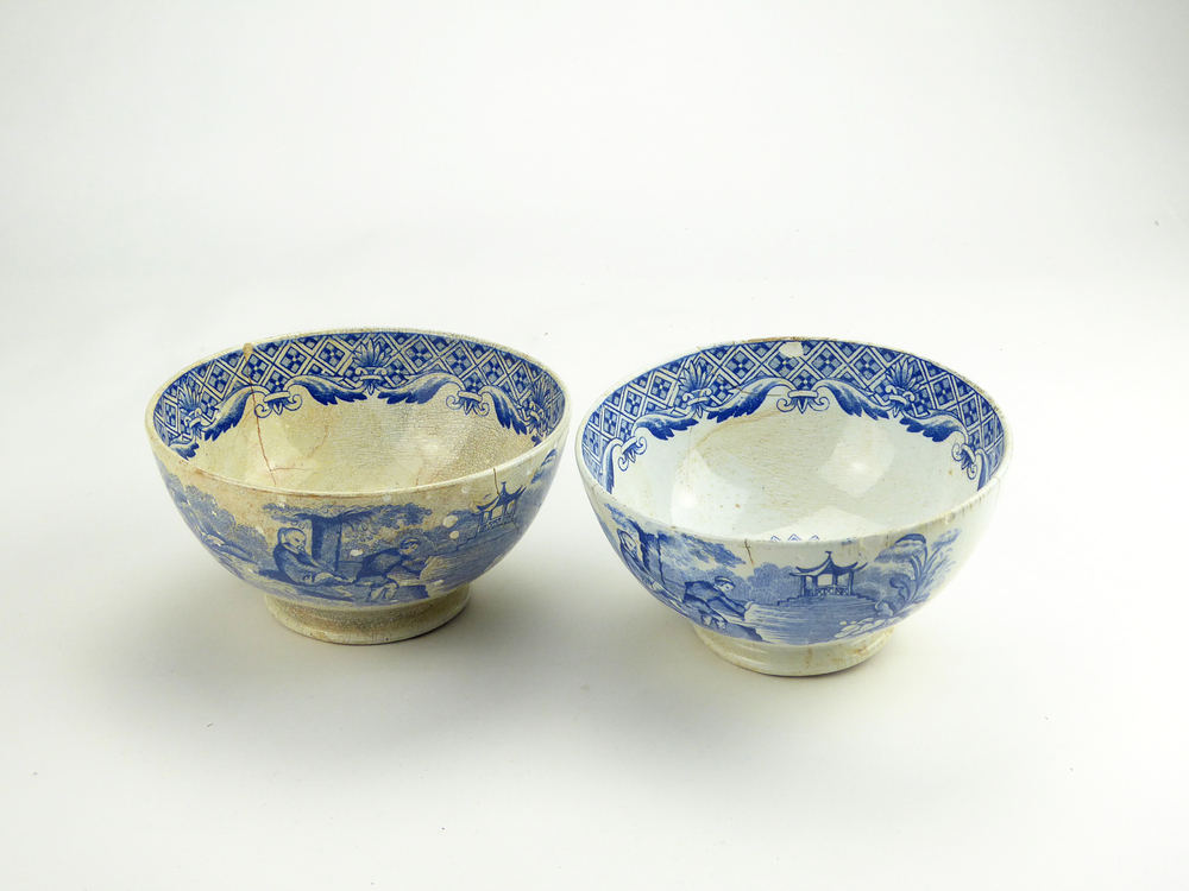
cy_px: 446
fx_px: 1717
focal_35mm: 50
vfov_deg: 29.1
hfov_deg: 38.2
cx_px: 594
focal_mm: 9
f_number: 5
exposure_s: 1/80
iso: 200
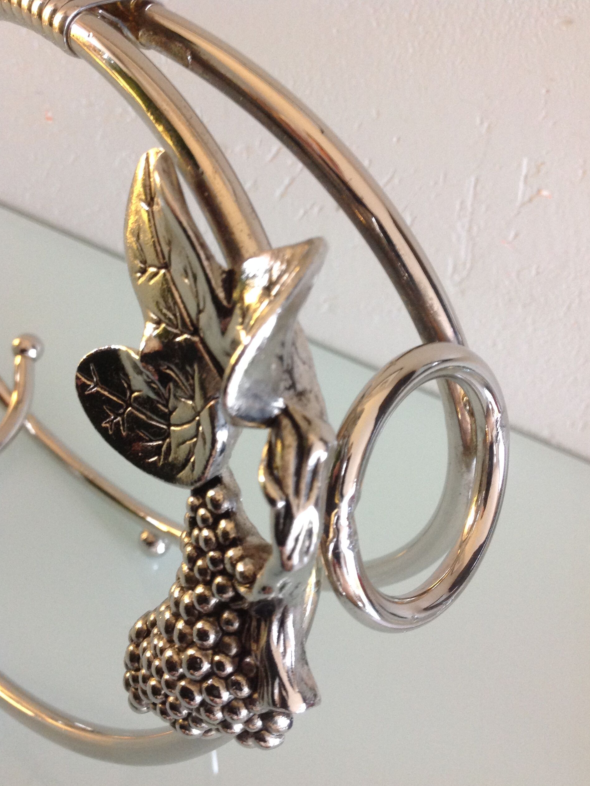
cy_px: 404
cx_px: 296
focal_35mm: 36
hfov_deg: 39.7
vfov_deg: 51.3
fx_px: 818
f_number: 2.4
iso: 200
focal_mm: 4.28
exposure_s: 1/15
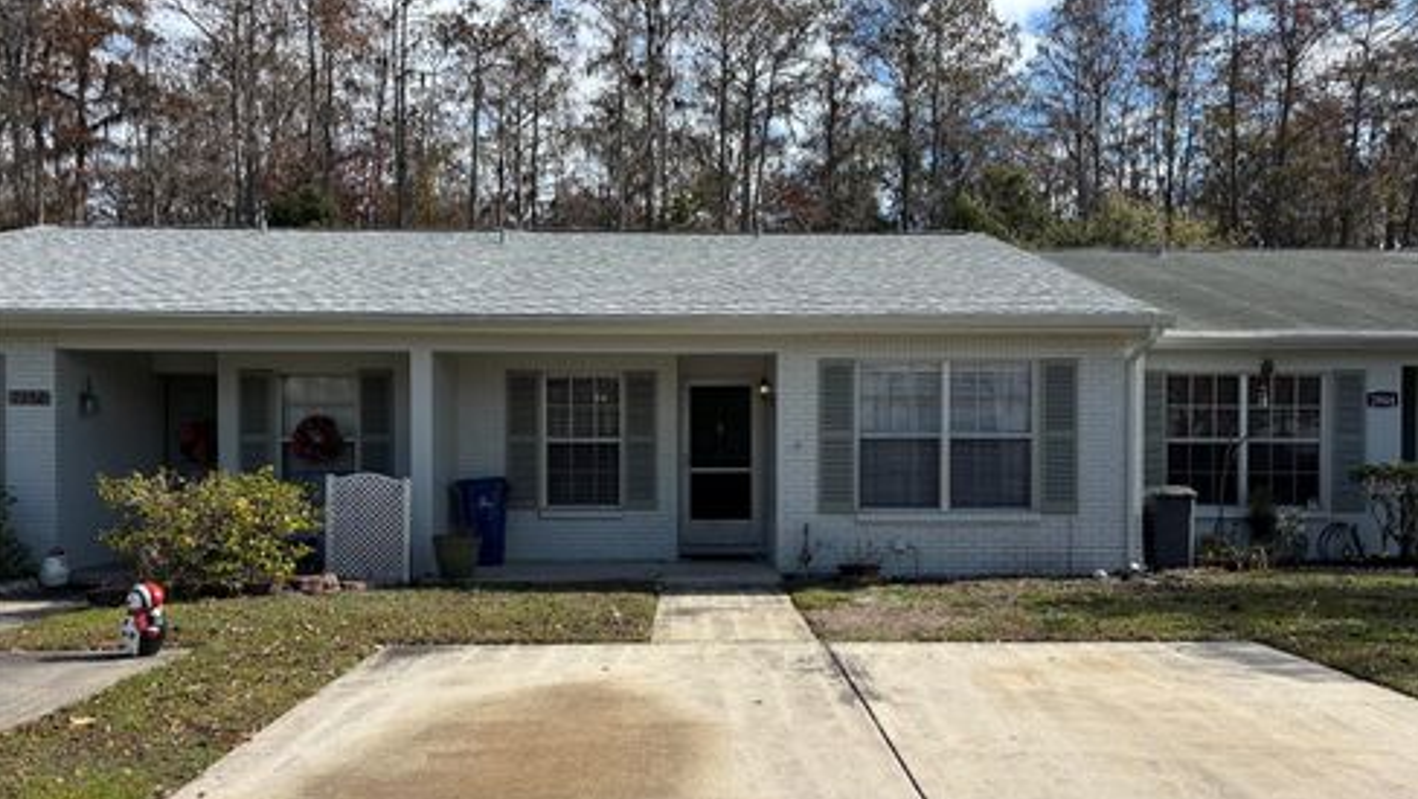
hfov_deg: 66.0
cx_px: 721
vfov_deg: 40.0
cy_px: 487
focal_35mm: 29
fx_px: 1091
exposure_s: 1/3650
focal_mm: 5.96
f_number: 1.6
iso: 50
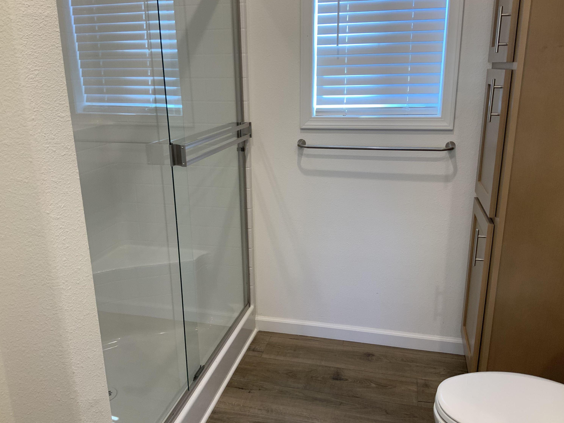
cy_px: 208
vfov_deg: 46.8
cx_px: 279
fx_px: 489
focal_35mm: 30
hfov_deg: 60.0
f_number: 1.8
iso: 40
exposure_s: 1/60
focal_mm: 3
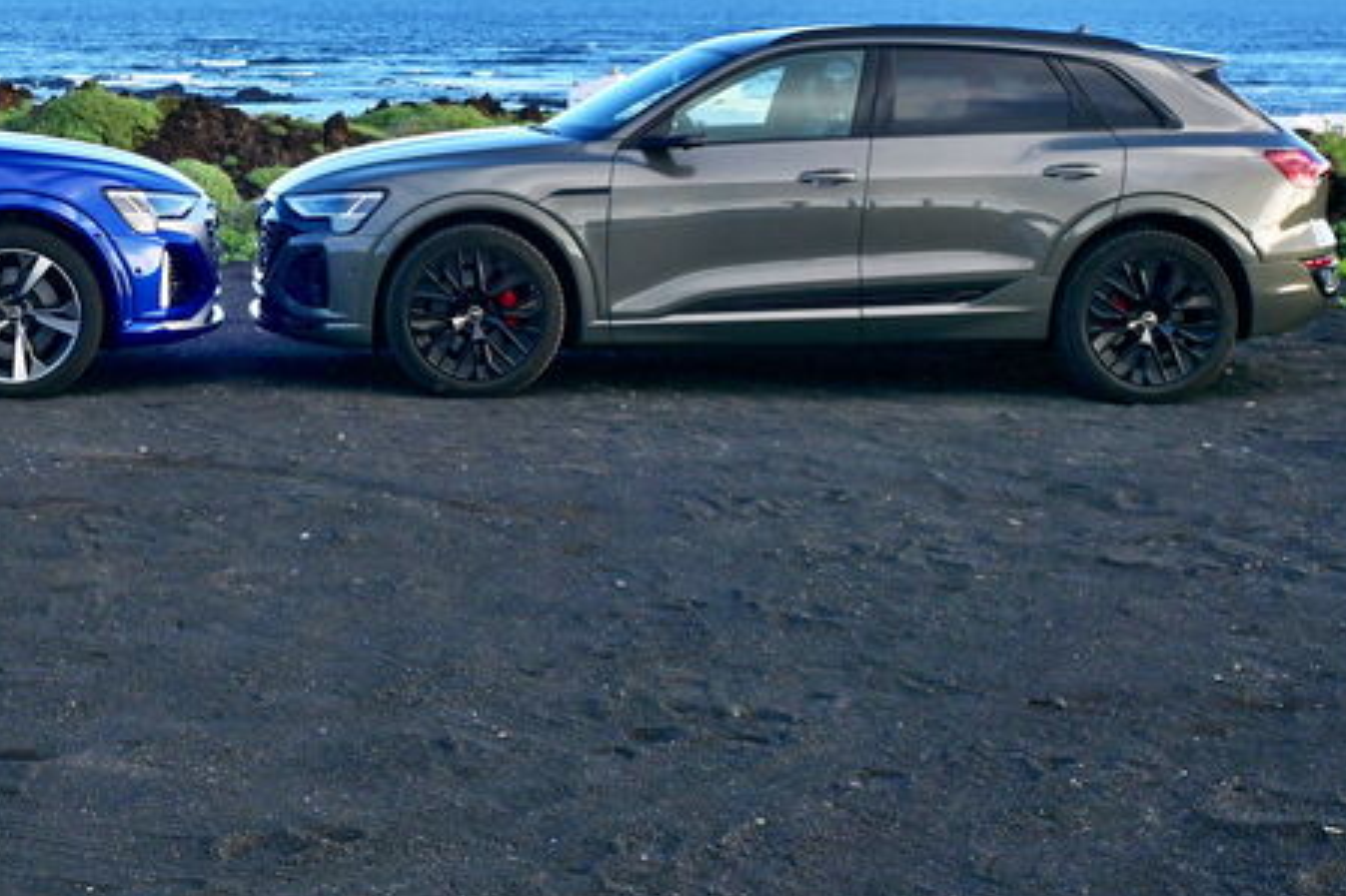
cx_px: 222
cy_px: 225
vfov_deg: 18.4
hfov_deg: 26.9
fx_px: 2743
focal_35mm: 73
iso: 100
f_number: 8
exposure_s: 1/250
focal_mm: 26.5
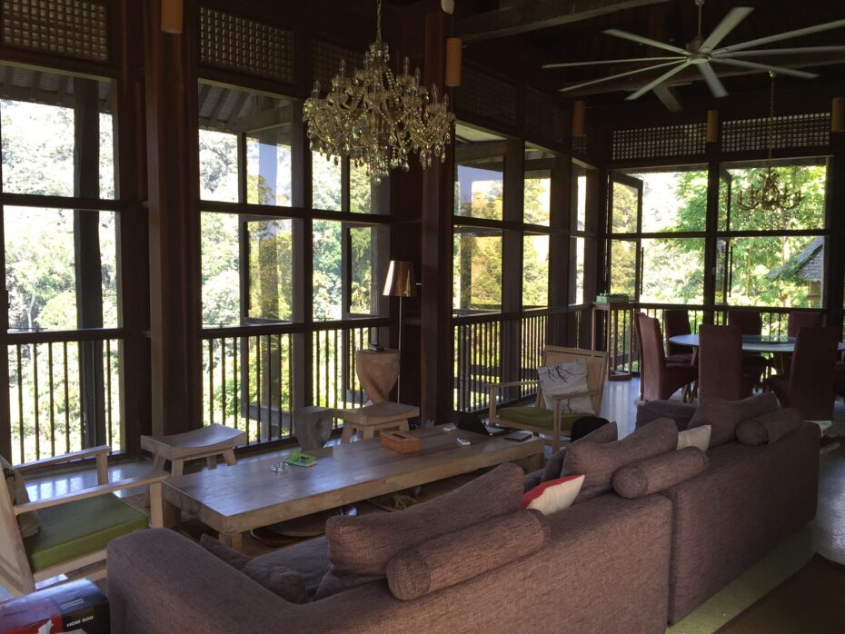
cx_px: 422
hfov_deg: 61.6
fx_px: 708
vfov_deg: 48.2
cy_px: 317
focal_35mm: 29
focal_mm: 4.15
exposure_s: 1/120
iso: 50
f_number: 2.2
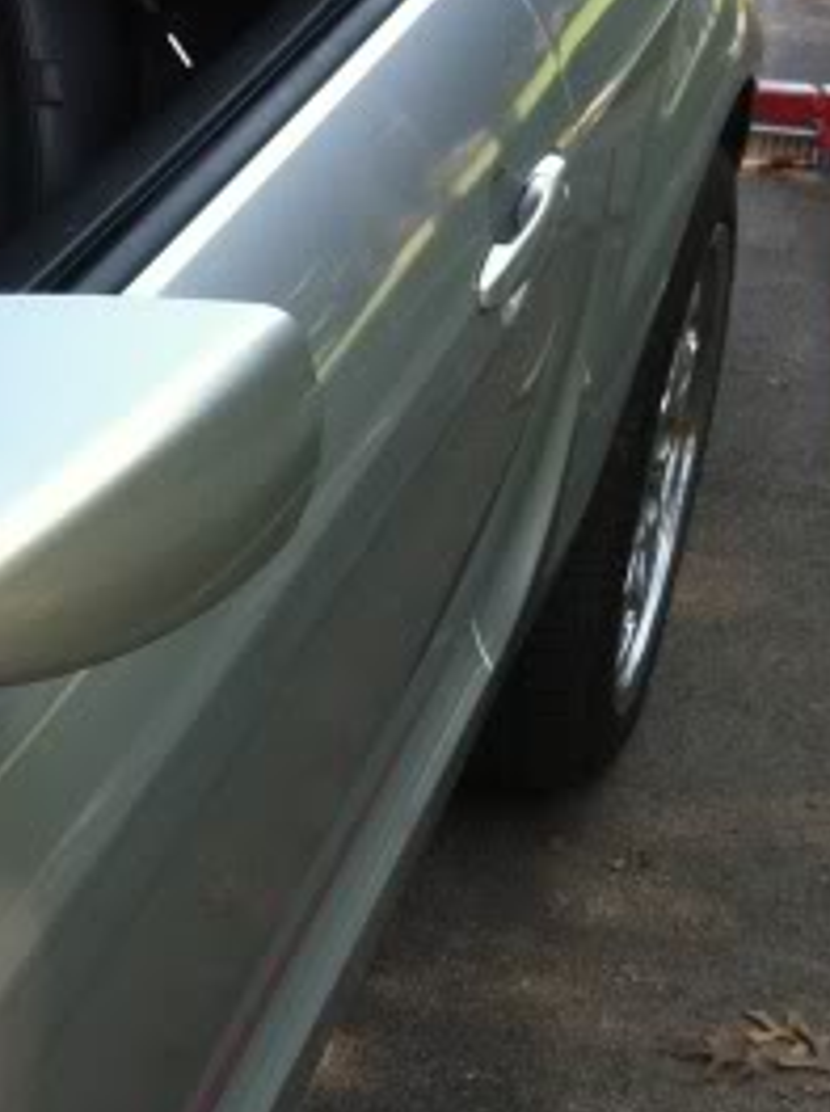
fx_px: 2726
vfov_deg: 23.0
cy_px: 619
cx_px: -76
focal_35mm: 85
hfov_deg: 16.8
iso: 80
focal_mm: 3.9
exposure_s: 1/136
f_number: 2.8
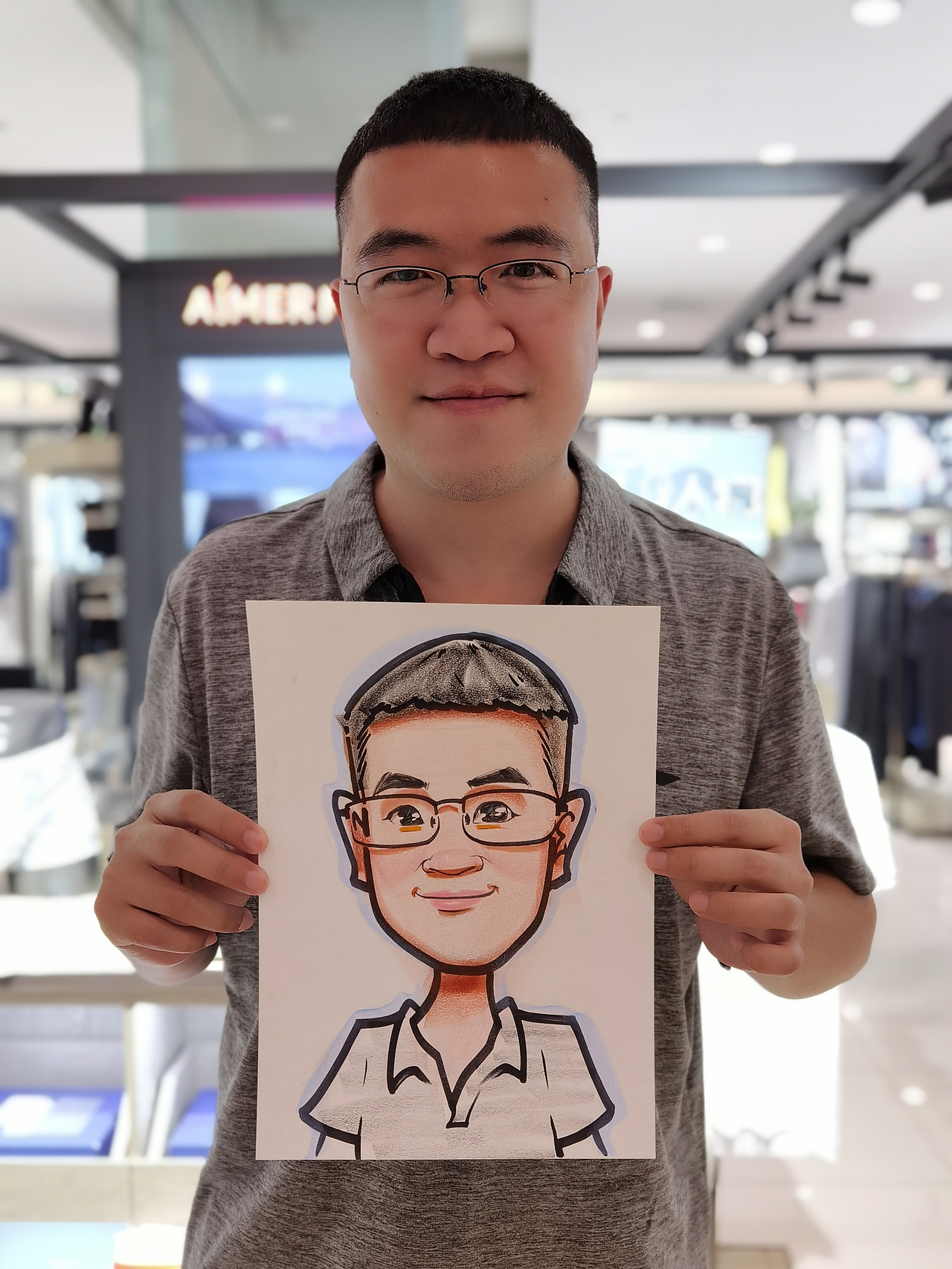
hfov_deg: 41.8
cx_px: 476
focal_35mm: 34
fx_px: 1247
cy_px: 634
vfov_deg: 54.0
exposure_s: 1/100
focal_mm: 6.71
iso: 125
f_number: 1.9
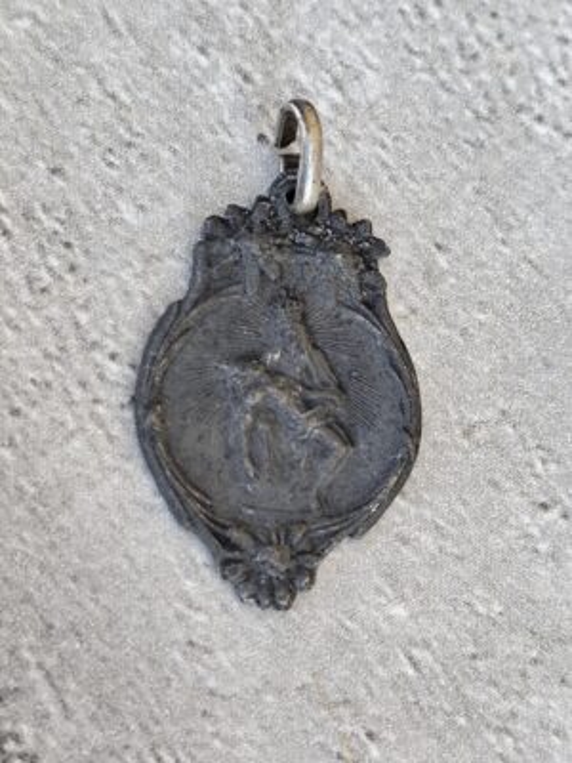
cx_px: 286
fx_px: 2049
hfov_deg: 15.9
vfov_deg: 21.1
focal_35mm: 93
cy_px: 382
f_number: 1.65
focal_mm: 6.19
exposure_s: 1/100
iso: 125
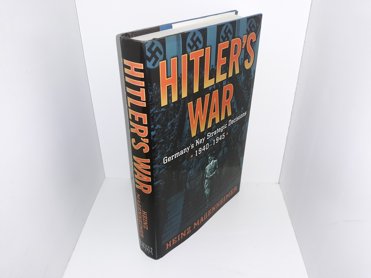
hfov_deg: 63.4
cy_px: 139
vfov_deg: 49.7
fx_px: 300
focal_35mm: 28
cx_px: 186
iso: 64
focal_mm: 3.7
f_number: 1.7
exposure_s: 1/120
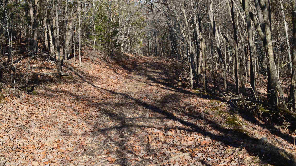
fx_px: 400
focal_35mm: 51
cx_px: 138
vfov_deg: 23.3
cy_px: 50
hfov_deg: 40.6
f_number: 10
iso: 400
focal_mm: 26
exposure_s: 1/320
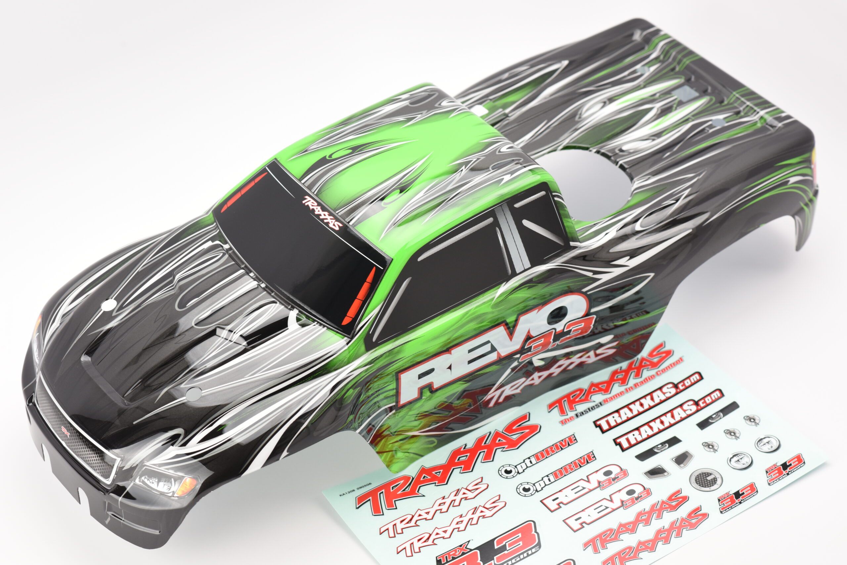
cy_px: 282
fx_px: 2001
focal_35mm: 85
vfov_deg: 16.1
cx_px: 424
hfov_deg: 23.9
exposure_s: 1/100
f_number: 8
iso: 1000
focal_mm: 85
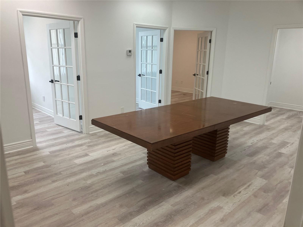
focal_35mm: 28
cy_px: 114
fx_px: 245
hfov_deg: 63.4
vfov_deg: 49.7
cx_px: 152
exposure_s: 1/120
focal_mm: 3.99
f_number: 1.8
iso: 64
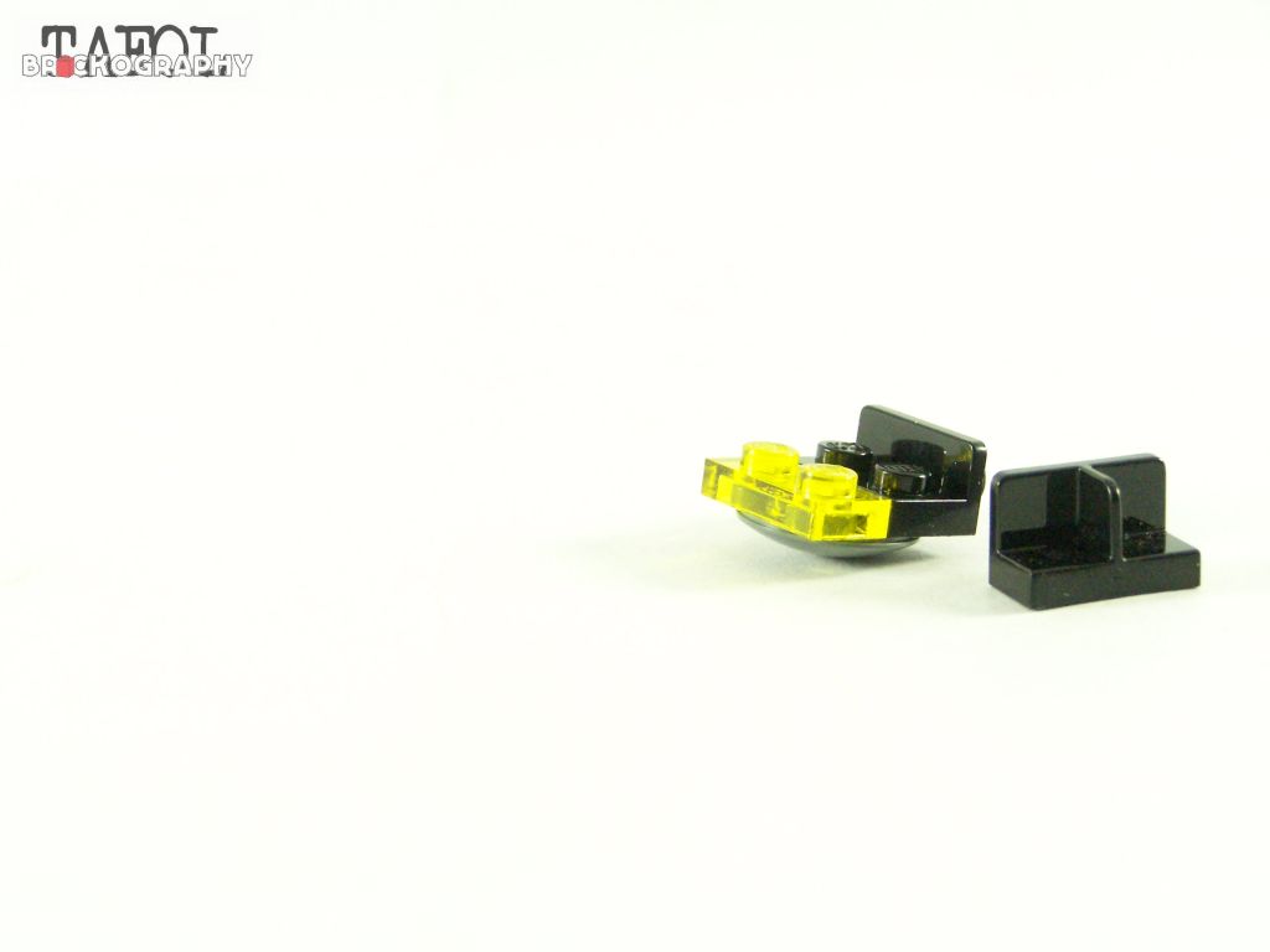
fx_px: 3449
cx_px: 635
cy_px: 476
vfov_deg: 15.7
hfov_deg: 20.9
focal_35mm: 94
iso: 400
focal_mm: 15.6
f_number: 3.6
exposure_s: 1/60
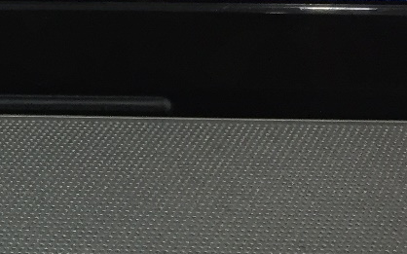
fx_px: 1331
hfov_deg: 15.8
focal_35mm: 120
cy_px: 169
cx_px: -226
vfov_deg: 10.9
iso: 100
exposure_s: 1/33
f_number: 2.2
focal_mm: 4.15
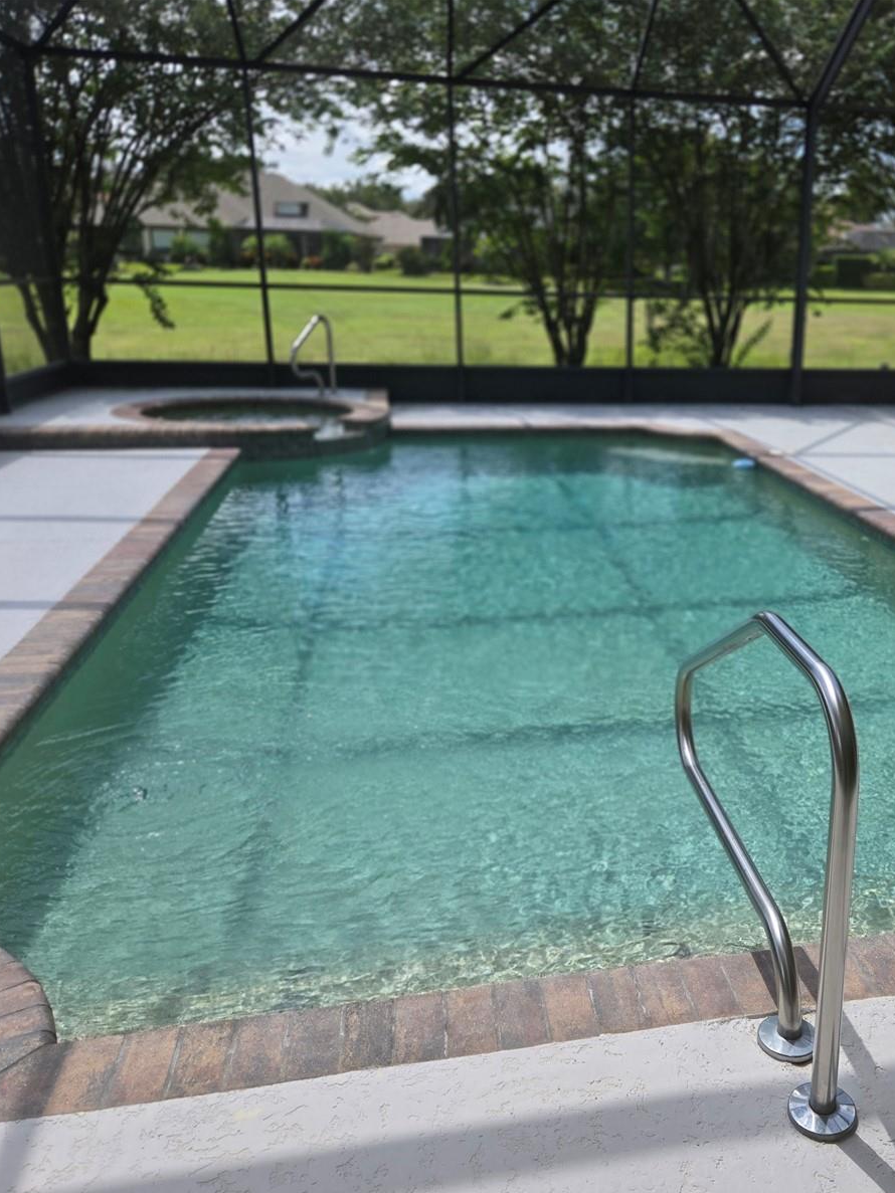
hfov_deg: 43.8
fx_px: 1069
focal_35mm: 31
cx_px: 683
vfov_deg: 58.4
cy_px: 598
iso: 64
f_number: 1.8
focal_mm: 5.4
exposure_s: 1/2921
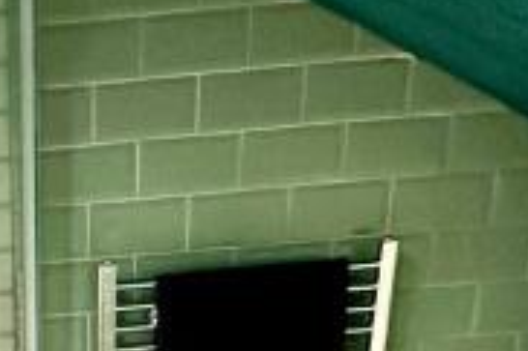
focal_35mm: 82
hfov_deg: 22.8
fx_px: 1202
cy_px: 864
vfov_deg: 12.6
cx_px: -107
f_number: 2.2
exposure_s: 1/50
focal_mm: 2.22
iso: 160
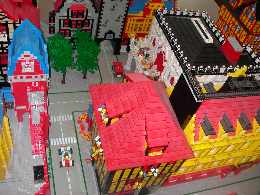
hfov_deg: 50.1
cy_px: 98
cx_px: 130
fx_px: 278
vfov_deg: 38.7
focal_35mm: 37
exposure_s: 1/59.9
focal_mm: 5.6
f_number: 2.7
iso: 100
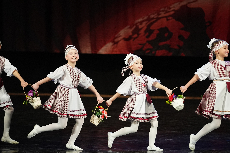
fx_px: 1706
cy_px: 76
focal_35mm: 267
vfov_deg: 5.1
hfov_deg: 7.7
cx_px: 115
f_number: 2.8
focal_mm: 178
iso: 3200
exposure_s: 1/400
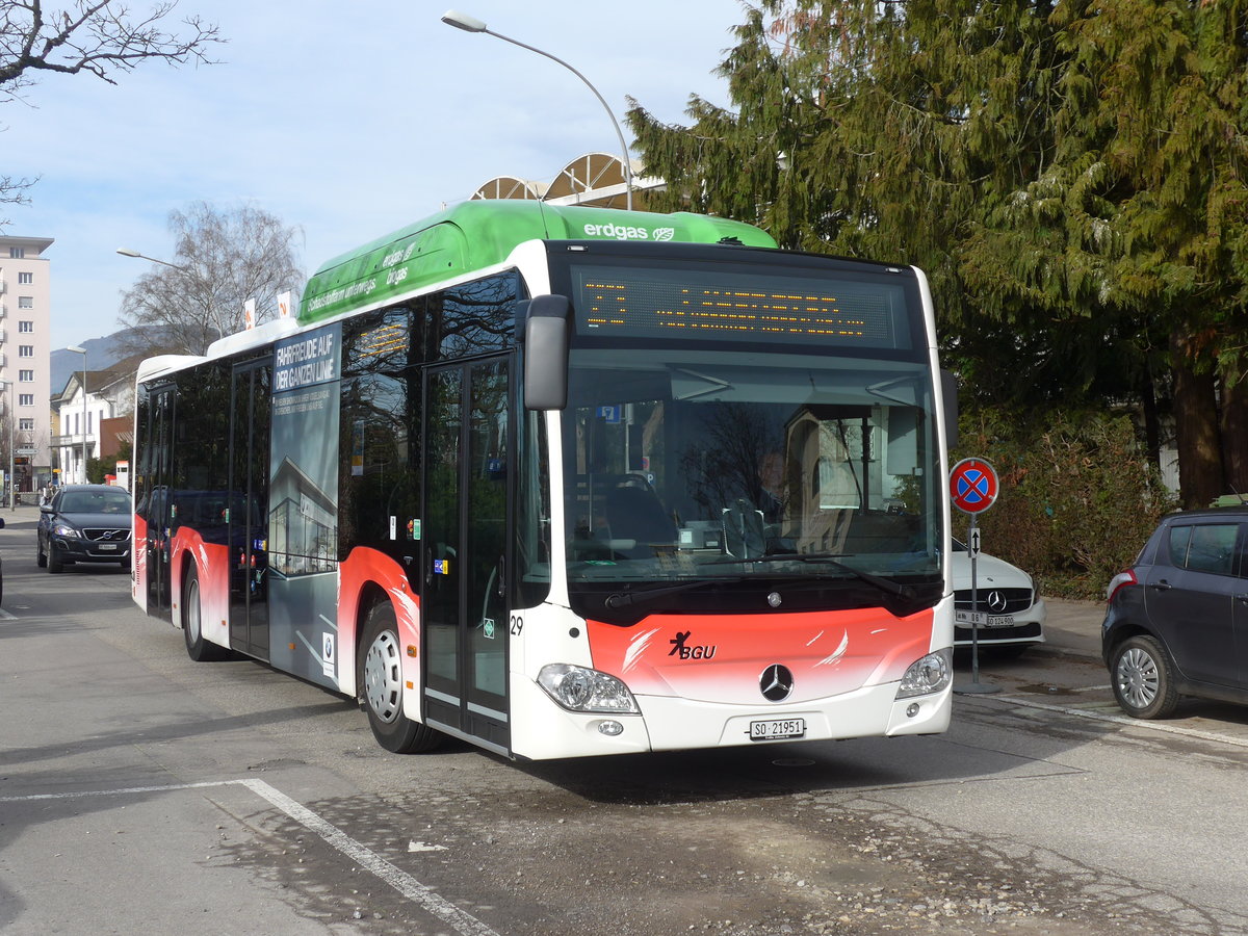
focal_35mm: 49
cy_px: 468
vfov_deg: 29.7
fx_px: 1767
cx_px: 624
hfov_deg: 38.9
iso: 80
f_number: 3.2
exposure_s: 1/800
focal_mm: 10.1
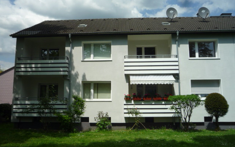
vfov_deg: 39.4
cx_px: 117
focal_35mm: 32
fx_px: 205
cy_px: 72
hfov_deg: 59.7
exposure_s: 1/500
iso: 100
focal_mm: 5.2
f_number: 5.6
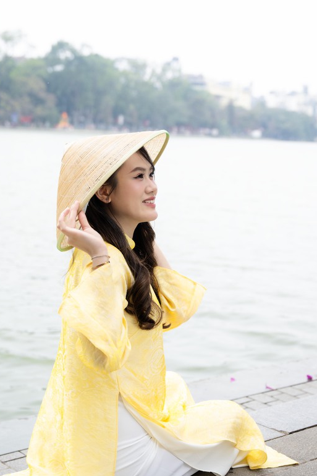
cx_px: 126
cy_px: 200
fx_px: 832
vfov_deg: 31.8
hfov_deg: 21.5
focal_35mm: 63
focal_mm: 49
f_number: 3.5
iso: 200
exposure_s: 1/320
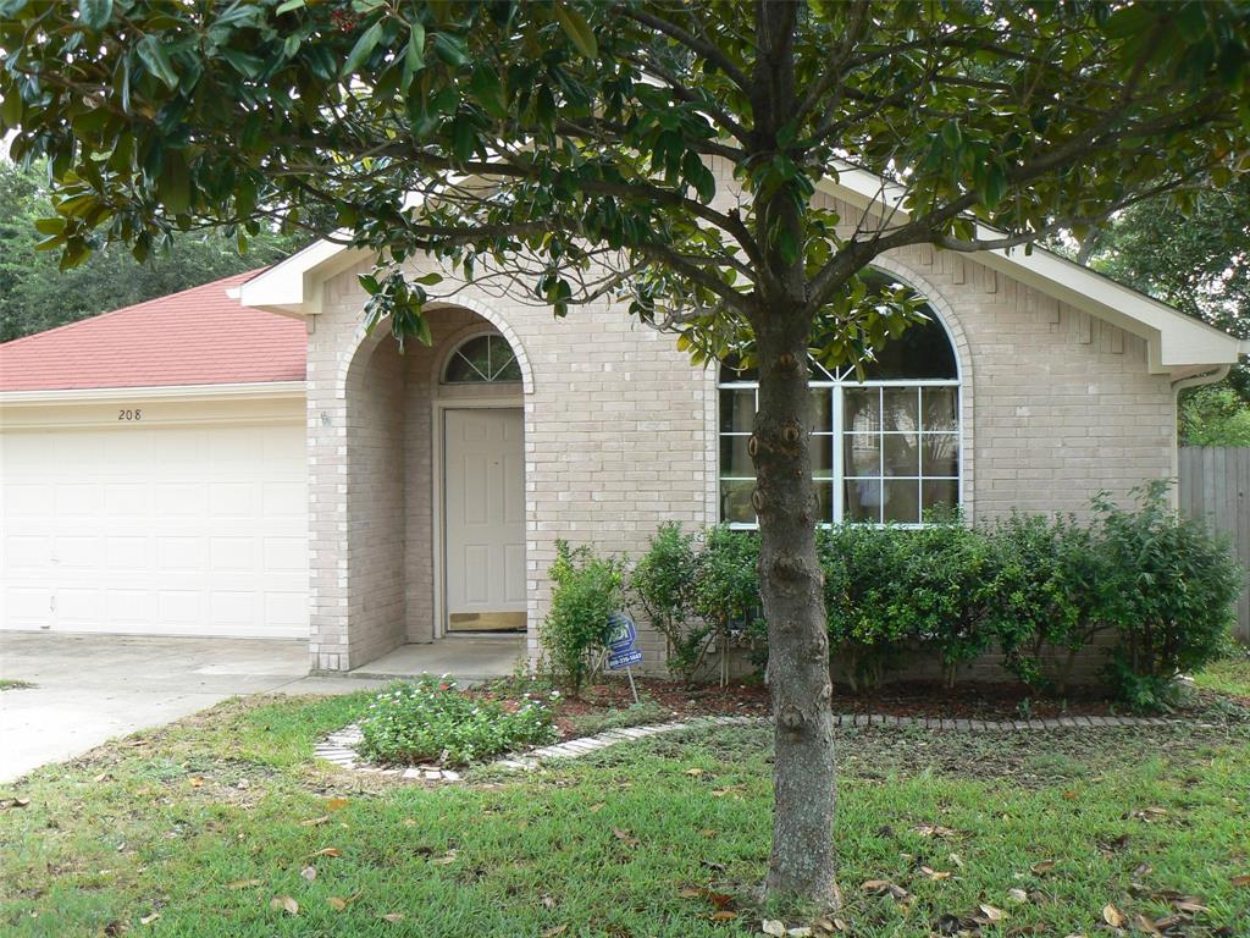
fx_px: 1300
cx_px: 625
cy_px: 469
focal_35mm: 36
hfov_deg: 51.4
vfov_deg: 39.7
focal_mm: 6
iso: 80
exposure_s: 1/100
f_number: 5
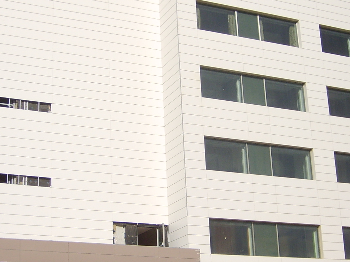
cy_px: 150
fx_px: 748
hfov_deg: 26.3
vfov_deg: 19.9
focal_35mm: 74
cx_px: 157
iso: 50
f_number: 7.1
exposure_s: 1/350
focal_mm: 5.8
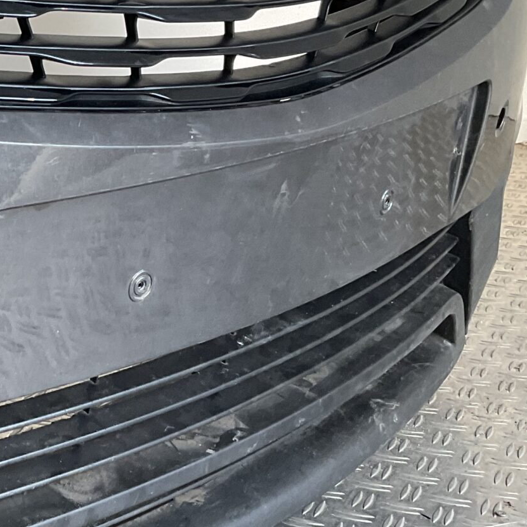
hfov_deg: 20.6
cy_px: 192
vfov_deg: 21.9
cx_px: -84
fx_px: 1361
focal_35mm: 79
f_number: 1.8
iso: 80
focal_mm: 3
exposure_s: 1/50
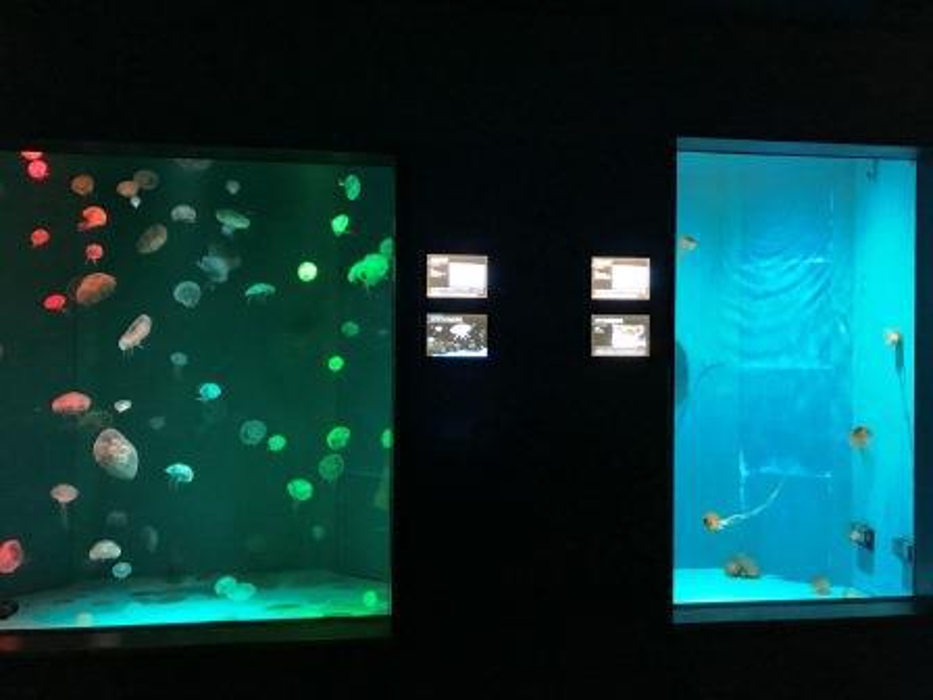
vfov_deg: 49.7
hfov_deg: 63.4
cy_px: 350
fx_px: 755
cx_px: 466
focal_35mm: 28
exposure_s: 1/6
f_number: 1.8
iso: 100
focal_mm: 3.99
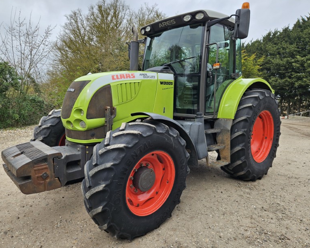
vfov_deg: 56.8
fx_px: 229
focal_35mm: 25
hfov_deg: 68.1
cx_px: 150
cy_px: 120
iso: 25
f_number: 1.8
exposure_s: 1/647
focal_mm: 5.4
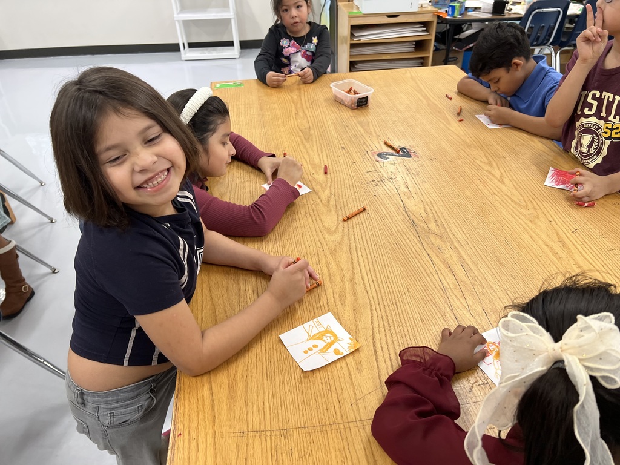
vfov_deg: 53.1
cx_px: 310
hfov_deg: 67.3
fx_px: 466
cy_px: 232
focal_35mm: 26
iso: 125
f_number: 1.5
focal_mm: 5.7
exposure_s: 1/116
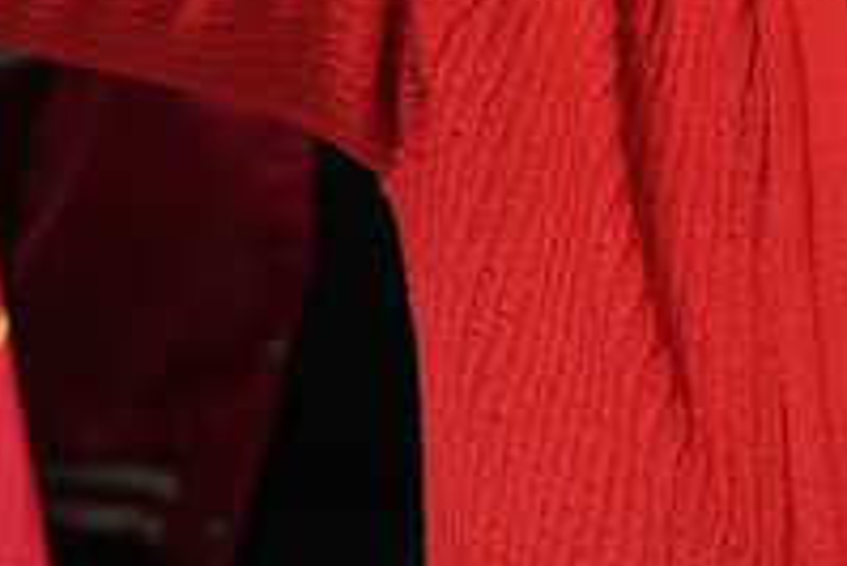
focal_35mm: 180
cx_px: 711
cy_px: -623
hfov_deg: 11.4
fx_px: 4238
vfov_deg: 7.3
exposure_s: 1/80
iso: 1000
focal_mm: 35
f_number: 4
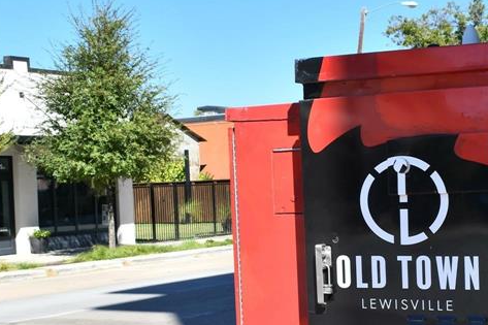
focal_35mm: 78
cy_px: 233
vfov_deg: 17.4
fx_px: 1057
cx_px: 348
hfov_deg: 25.8
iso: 100
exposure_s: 1/320
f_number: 9
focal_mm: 24
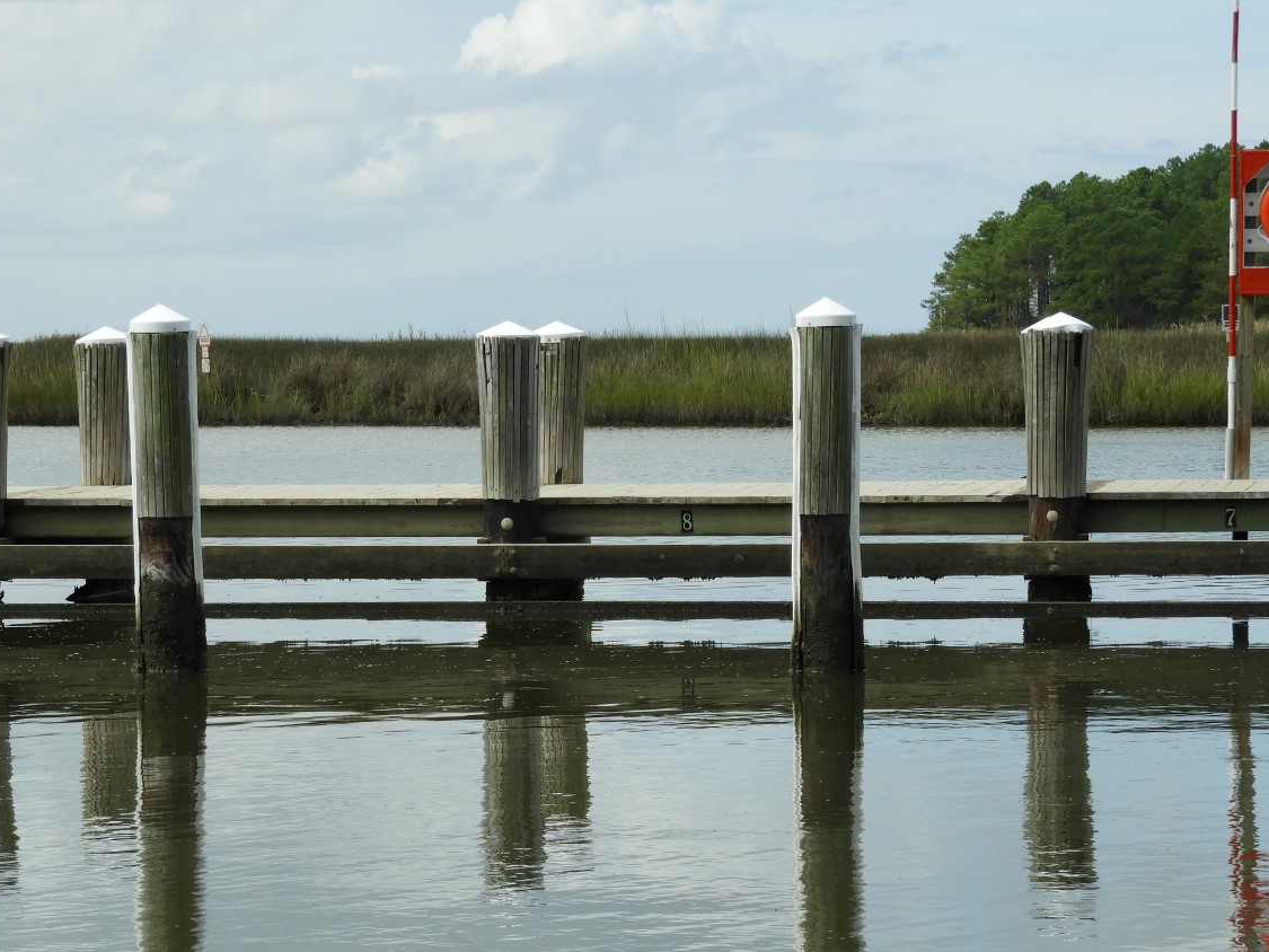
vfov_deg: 9.3
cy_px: 607
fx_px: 5866
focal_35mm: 160
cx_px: 603
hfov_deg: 12.3
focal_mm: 22.4
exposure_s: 1/640
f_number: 5
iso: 100
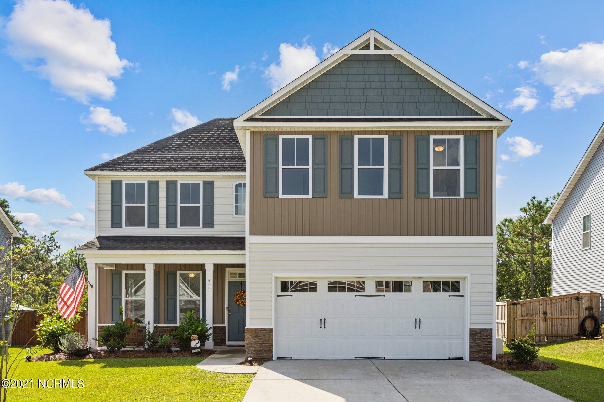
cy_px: 201
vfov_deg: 37.8
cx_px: 302
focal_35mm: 35
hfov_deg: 54.4
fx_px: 587
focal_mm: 35
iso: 100
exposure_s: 1/1000
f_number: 4
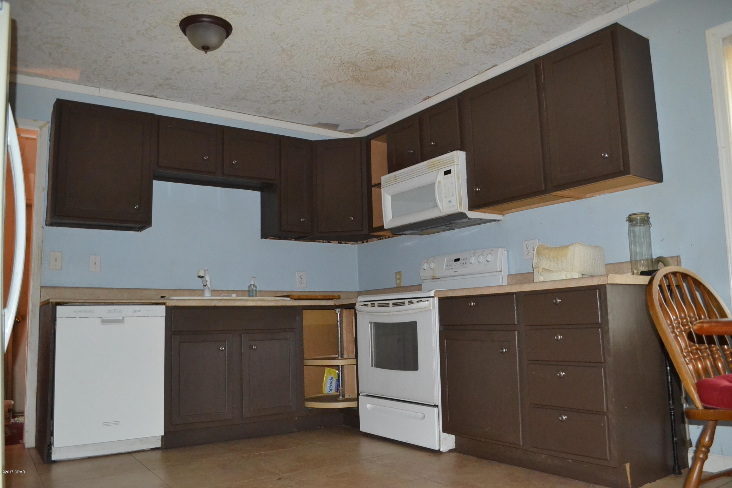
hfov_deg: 67.4
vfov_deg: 47.9
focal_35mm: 27
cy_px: 244
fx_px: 549
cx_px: 366
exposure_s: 1/60
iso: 3200
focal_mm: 18
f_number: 3.5
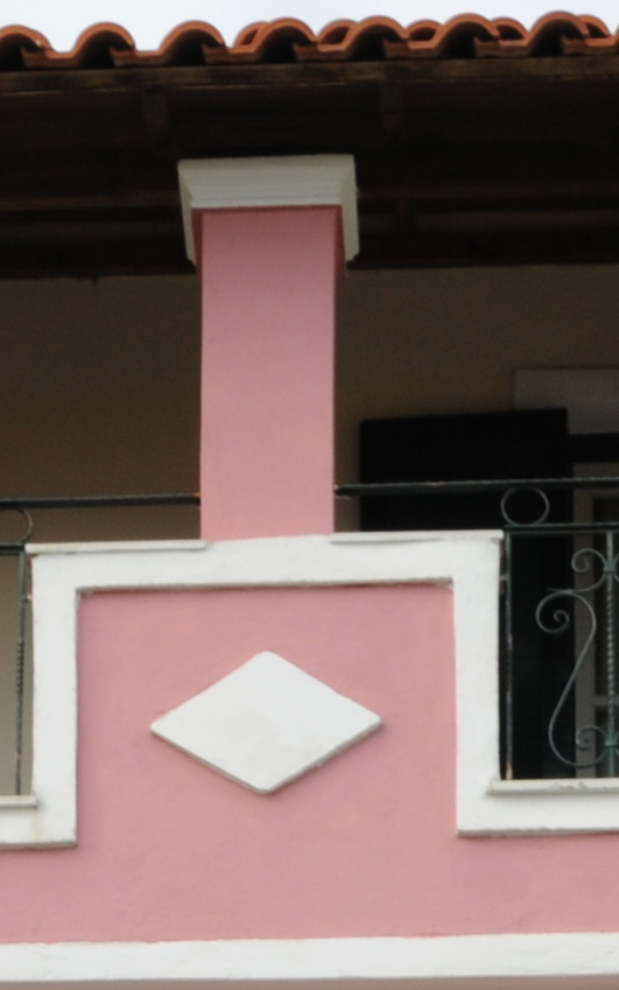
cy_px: 1585
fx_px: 9092
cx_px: -30
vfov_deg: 6.1
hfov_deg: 3.9
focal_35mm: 337
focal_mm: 66
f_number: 14
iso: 500
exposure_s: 1/160
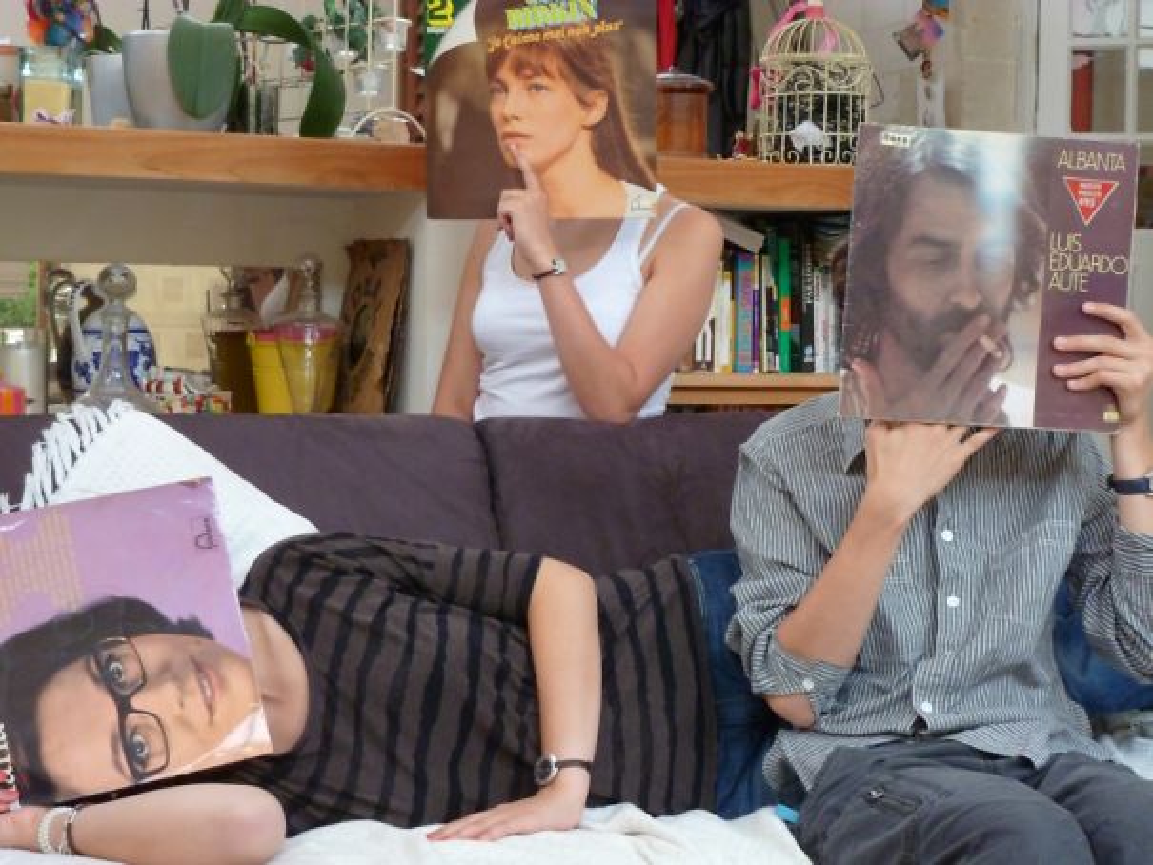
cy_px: 432
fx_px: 1899
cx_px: 576
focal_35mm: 57
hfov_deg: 33.8
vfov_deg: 25.7
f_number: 4.4
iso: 400
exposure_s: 1/25
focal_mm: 10.1
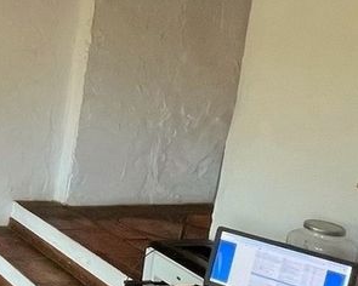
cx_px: -299
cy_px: 75
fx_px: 583
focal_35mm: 55
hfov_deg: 21.3
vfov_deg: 27.3
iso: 125
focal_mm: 1.57
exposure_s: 1/99
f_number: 1.8
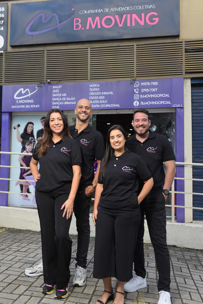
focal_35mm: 35
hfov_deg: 37.9
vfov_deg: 54.4
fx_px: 296
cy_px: 152
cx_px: 102
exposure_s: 1/160
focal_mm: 35
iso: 400
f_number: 6.3
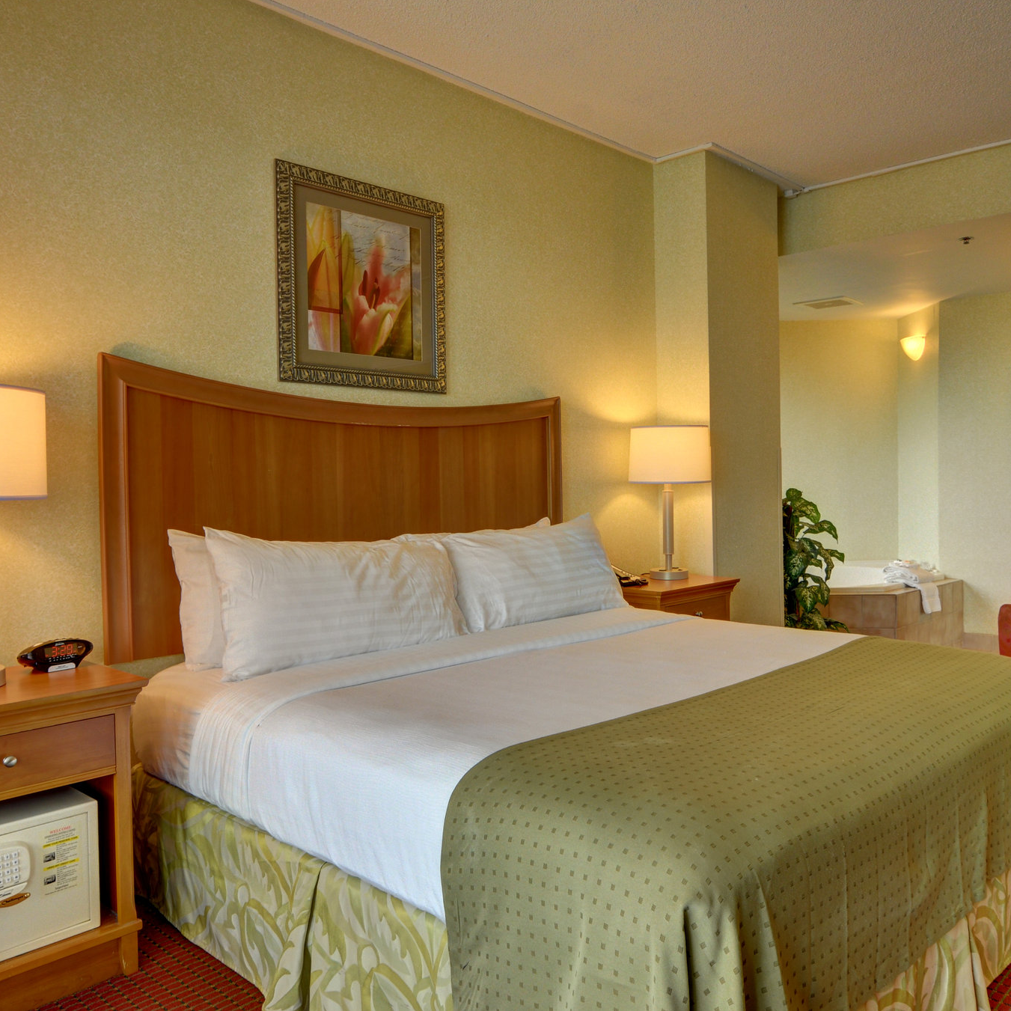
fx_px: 892
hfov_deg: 59.0
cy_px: 504
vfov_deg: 59.1
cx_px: 531
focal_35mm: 27
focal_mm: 14
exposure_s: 1/8
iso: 400
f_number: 9
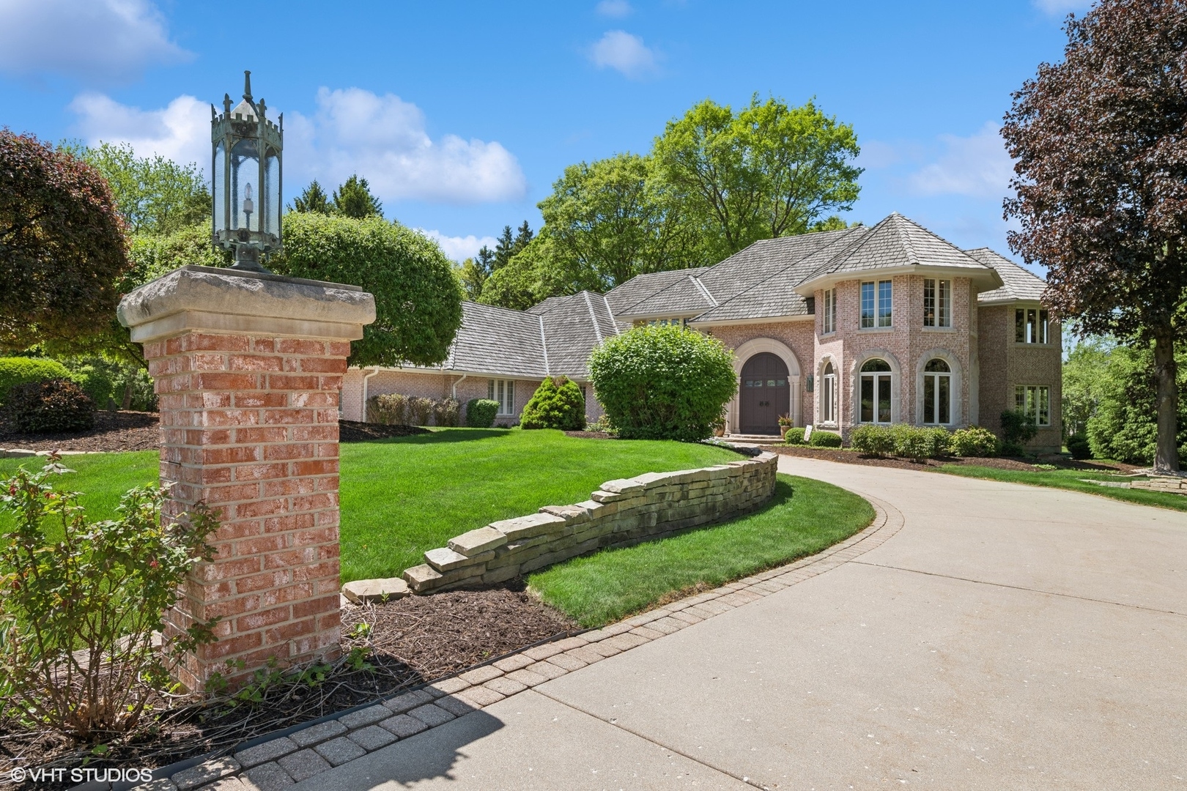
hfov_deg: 81.2
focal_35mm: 21
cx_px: 594
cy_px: 396
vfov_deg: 59.5
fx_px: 692
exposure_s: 1/500
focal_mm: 21
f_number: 6.7
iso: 200
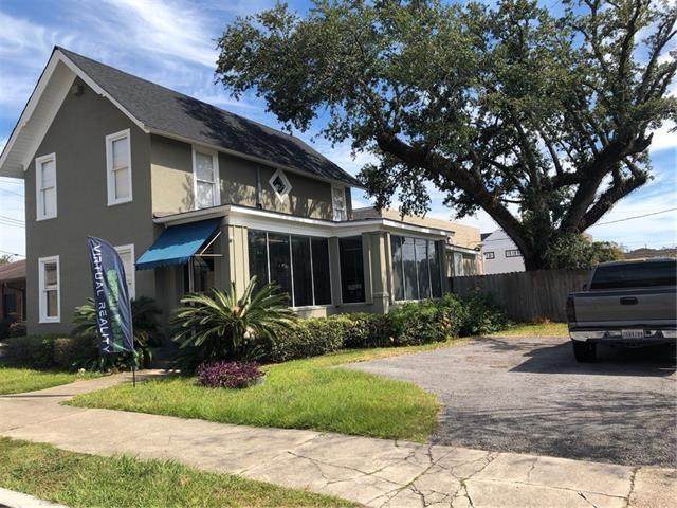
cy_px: 254
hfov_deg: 63.4
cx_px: 338
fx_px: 548
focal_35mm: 28
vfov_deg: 49.7
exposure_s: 1/1200
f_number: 1.8
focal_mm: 3.99
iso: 20
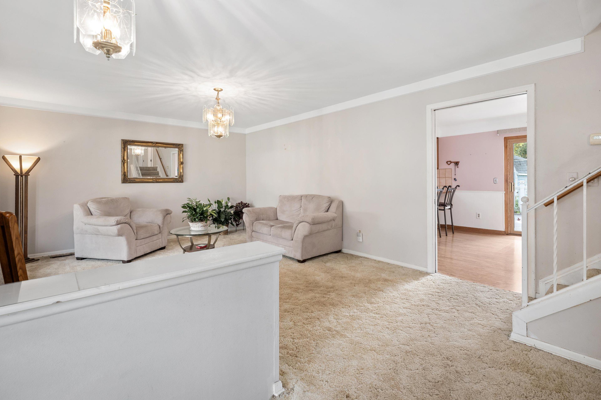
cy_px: 190
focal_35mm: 16
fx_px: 267
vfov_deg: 73.7
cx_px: 292
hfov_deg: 96.7
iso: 400
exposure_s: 1/6
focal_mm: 15
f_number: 7.1
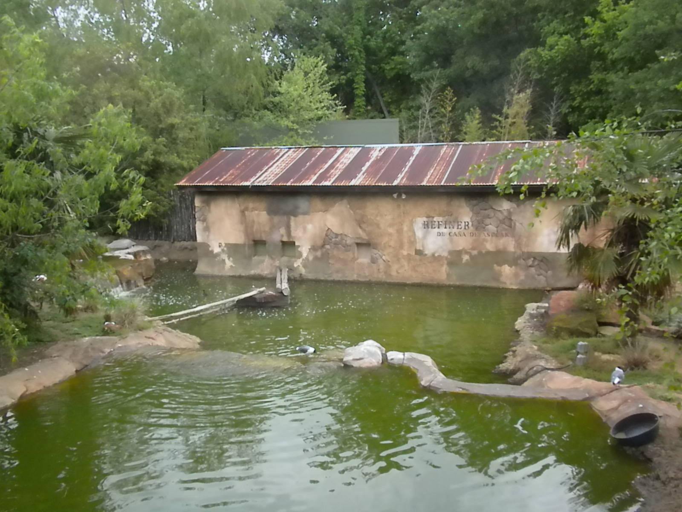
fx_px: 729
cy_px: 256
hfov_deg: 50.1
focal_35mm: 37
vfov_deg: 38.7
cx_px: 341
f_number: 10
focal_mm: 6.6
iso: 640
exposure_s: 1/150
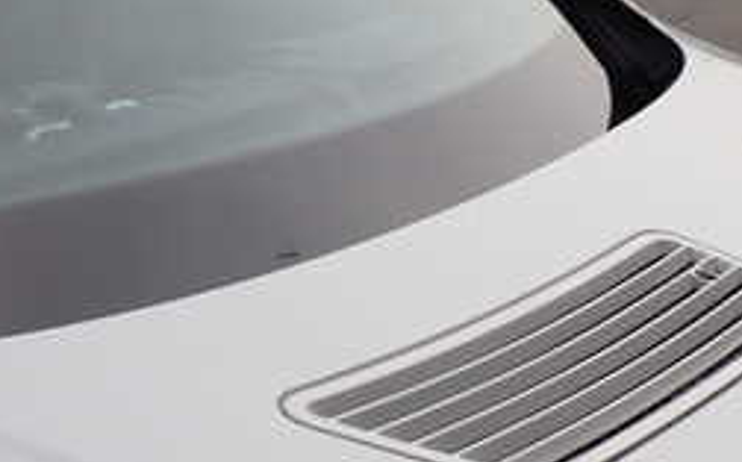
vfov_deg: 14.3
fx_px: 1839
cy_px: 371
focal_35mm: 91
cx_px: 565
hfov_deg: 22.6
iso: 100
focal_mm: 6.37
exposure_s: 1/1000
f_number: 3.5
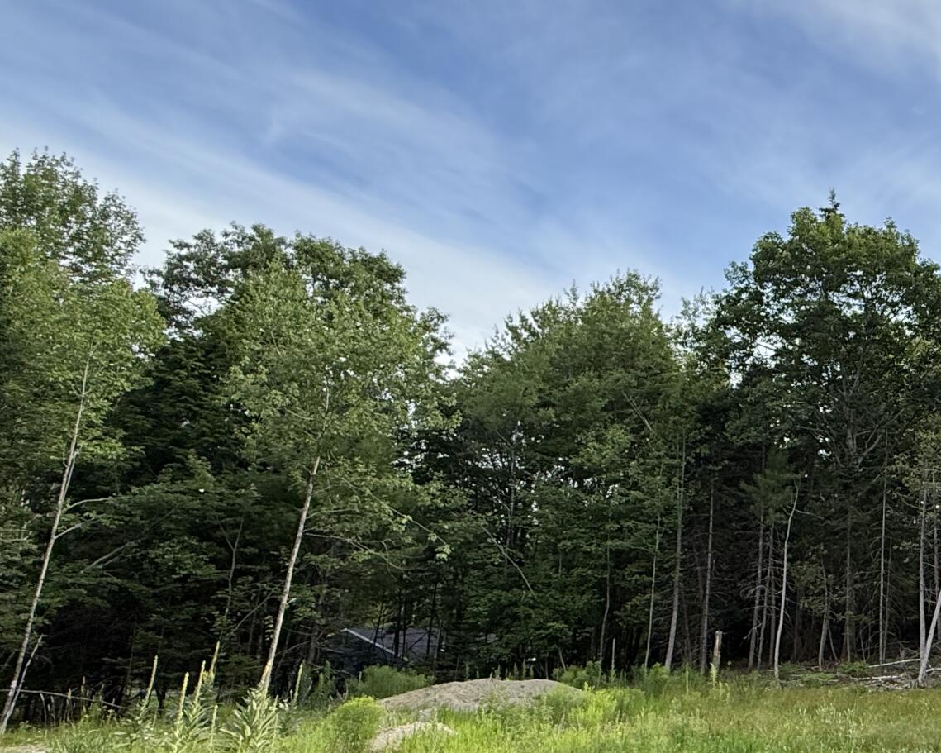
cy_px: 414
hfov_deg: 41.9
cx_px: 989
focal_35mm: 36
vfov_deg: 41.1
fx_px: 1003
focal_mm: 2.22
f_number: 2.2
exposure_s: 1/876
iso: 50
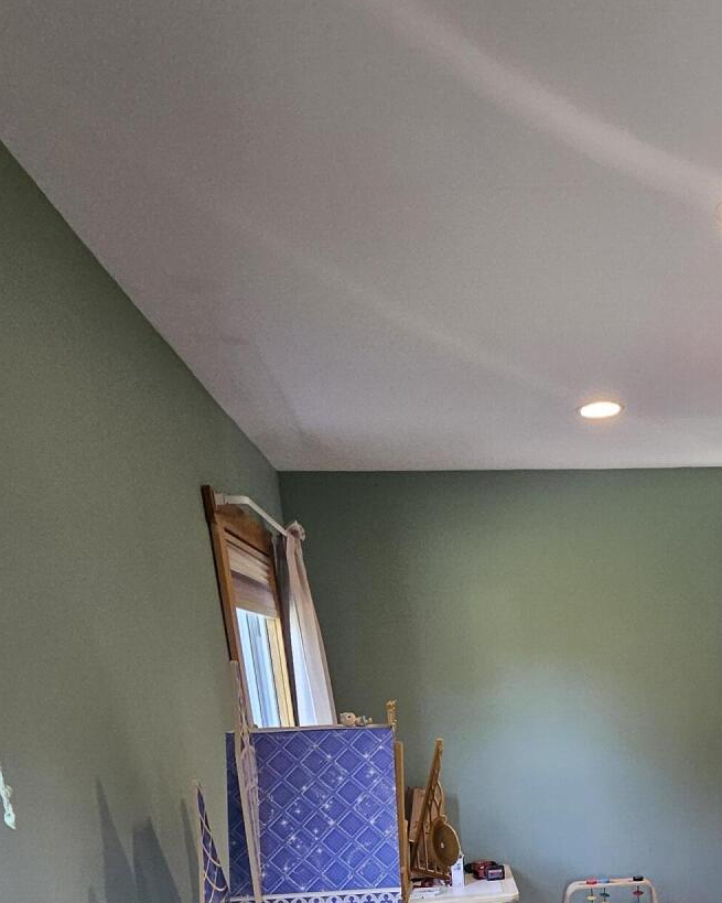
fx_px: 828
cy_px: 954
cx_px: 564
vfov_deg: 45.5
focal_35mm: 31
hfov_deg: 45.0
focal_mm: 1.74
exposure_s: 1/60
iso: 160
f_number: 2.2
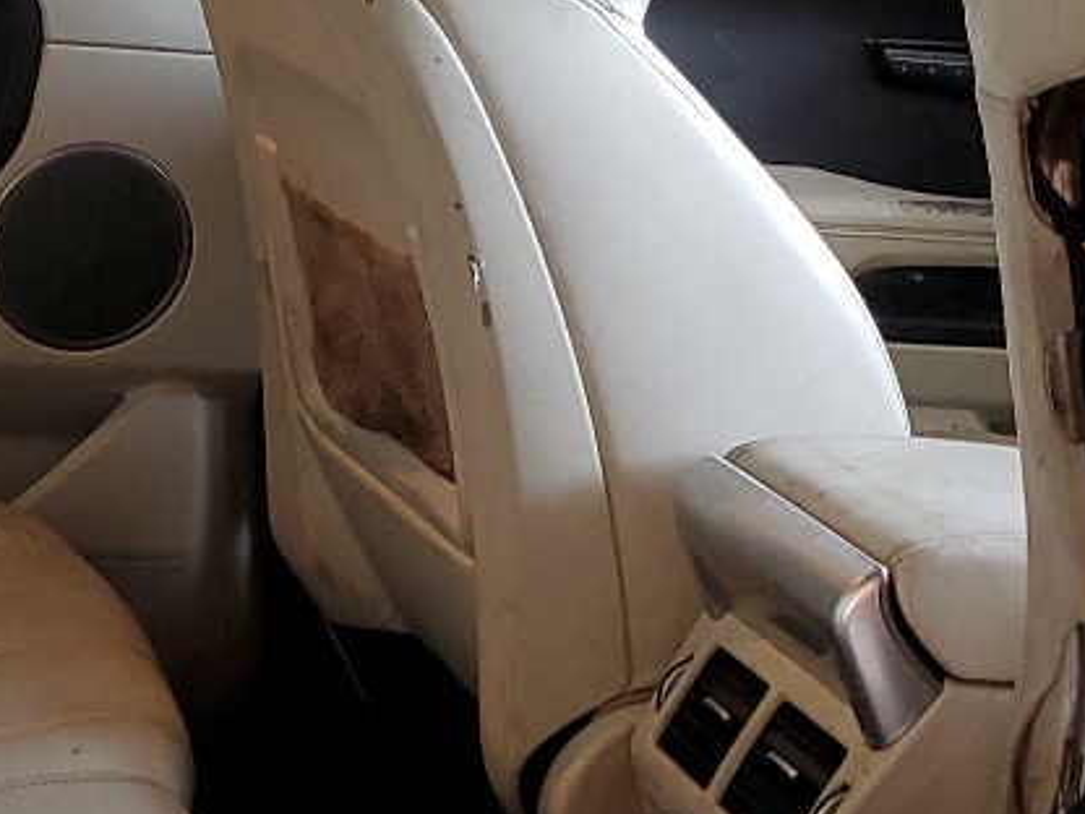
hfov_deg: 19.2
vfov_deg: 14.8
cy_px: 451
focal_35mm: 100
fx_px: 3134
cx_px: 68
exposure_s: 1/60.2
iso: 100
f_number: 1.5
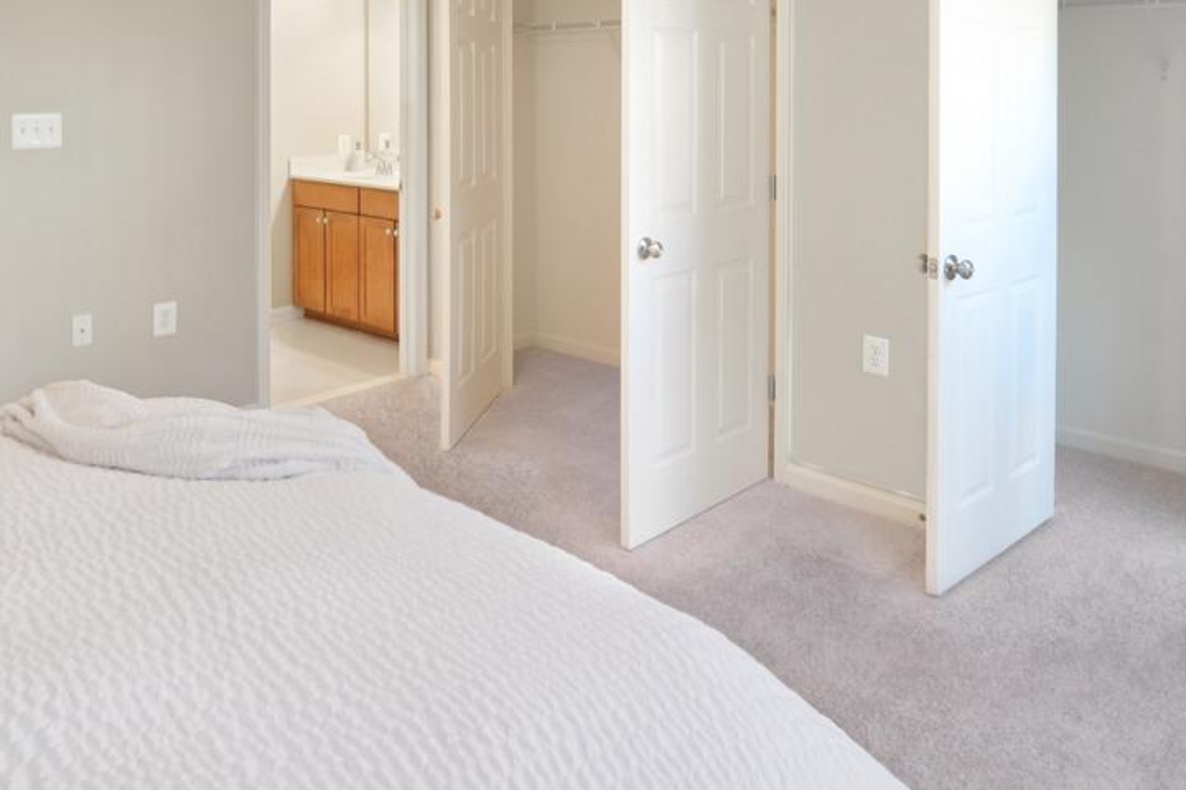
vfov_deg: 42.9
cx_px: 593
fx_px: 922
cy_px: 95
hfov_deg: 65.5
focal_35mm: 28
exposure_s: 1/15
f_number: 8
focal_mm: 14
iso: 360
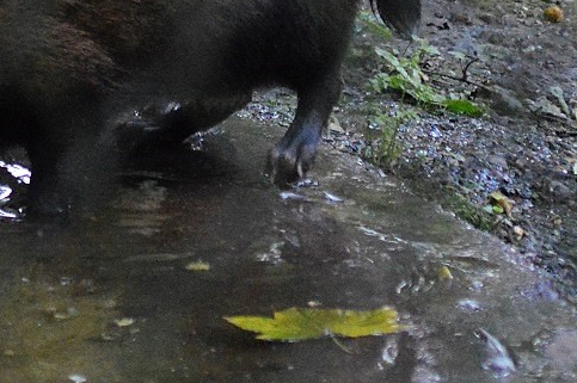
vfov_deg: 2.0
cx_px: -293
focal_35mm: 681
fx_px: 10899
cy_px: -17
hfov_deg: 3.0
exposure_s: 1/1000
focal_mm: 135
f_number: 4.2
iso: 3200
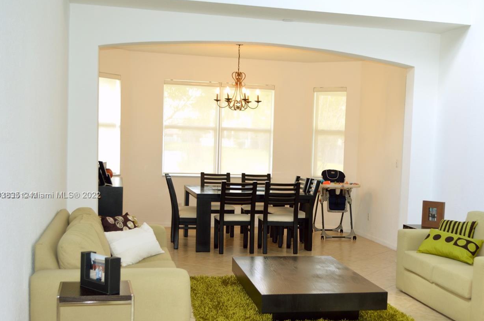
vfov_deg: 28.5
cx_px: 290
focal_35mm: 47
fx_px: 631
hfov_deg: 41.8
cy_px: 196
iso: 180
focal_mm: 24
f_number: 4
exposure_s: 1/30
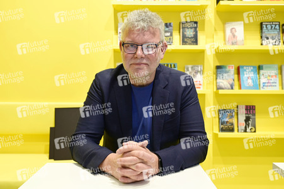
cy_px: 94
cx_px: 142
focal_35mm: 34
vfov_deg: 38.8
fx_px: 268
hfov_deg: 55.8
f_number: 4.5
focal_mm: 34
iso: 1000
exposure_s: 1/250
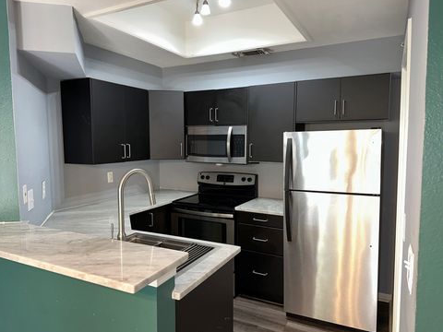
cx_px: 213
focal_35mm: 25
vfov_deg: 54.9
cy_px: 165
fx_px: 320
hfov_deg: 69.4
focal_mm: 6.86
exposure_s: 1/28
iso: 100
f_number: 1.78
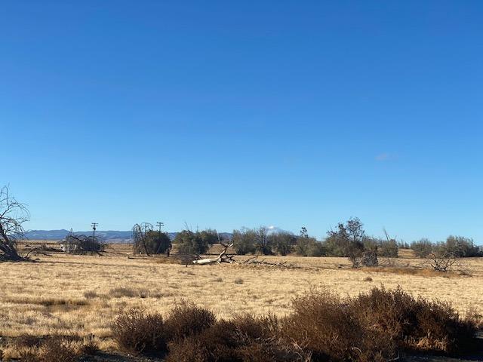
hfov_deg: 36.8
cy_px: 181
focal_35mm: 52
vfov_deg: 28.0
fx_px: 726
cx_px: 242
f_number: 2
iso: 20
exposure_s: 1/1653
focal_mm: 6
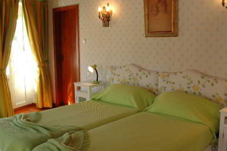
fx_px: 252
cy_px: 78
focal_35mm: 40
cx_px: 119
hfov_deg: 48.5
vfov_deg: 33.3
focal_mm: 18
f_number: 18
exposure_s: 1/4
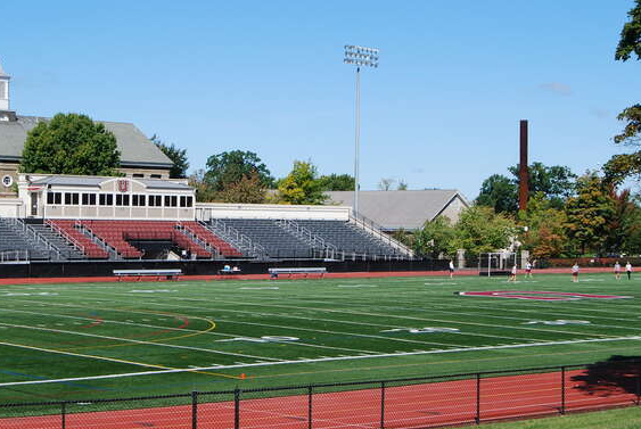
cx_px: 297
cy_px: 205
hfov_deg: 25.0
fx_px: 1444
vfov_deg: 16.9
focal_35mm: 81
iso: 125
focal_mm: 38
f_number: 10
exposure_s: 1/250
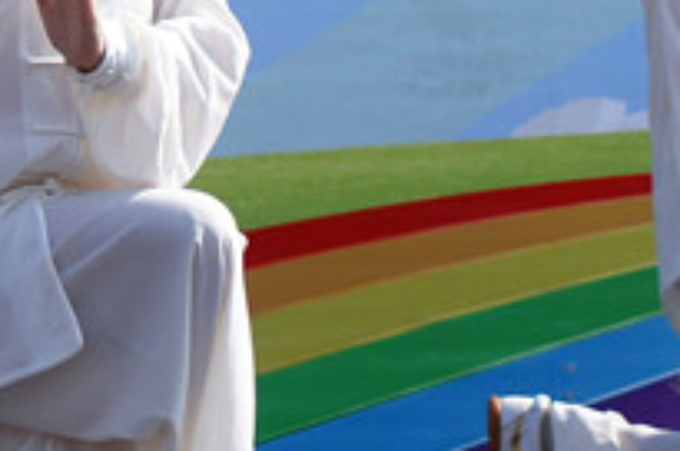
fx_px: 9373
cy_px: -249
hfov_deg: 4.1
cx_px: -395
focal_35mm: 497
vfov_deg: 2.8
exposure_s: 1/640
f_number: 4
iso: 100
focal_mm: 55
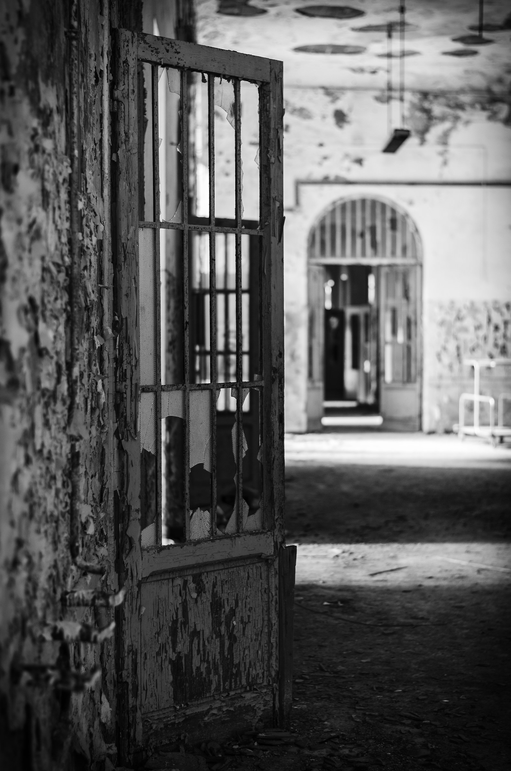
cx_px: 256
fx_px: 1604
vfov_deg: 27.0
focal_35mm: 75
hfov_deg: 18.1
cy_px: 386
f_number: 1.8
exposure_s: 1/6
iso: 100
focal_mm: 50
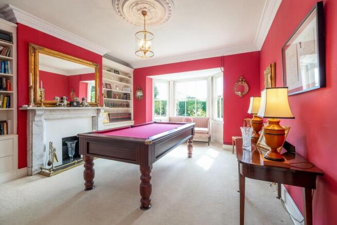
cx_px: 168
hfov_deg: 100.4
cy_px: 112
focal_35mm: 15
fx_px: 140
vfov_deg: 77.4
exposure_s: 1/20
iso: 160
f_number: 7.1
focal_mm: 9.9
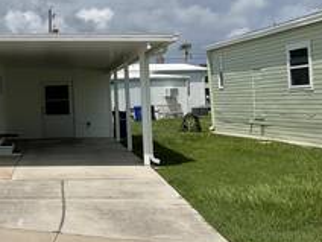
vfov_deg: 21.0
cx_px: -61
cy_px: 88
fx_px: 651
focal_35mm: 70
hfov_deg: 25.1
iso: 16
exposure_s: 1/5263
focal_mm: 3
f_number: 1.8
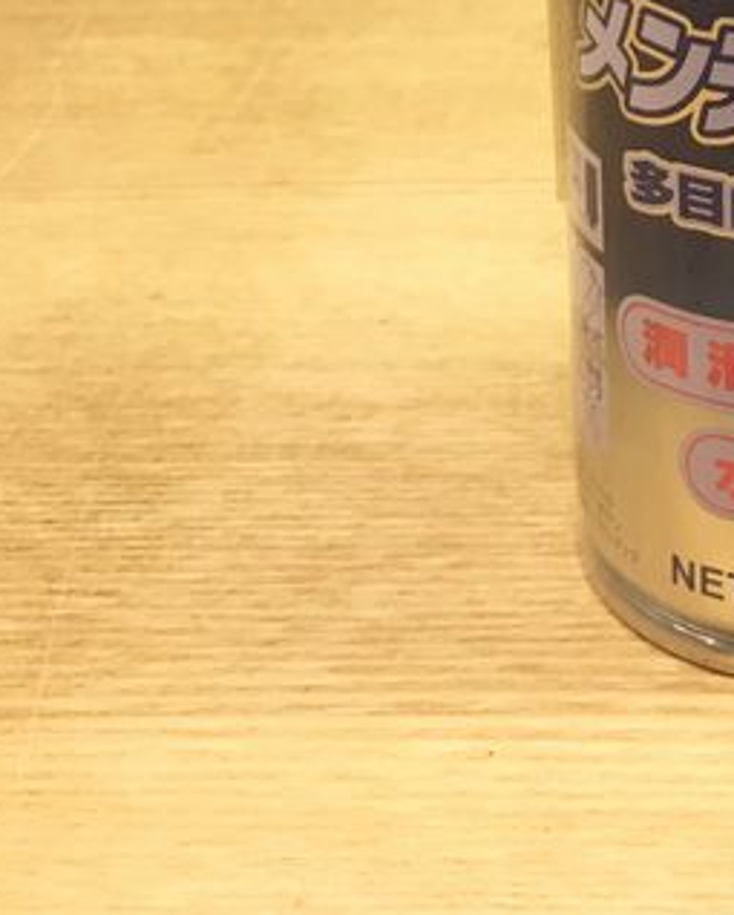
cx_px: 816
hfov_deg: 18.4
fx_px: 2169
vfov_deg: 21.1
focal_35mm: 80
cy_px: -342
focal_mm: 4.15
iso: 64
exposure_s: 1/30
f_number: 2.2
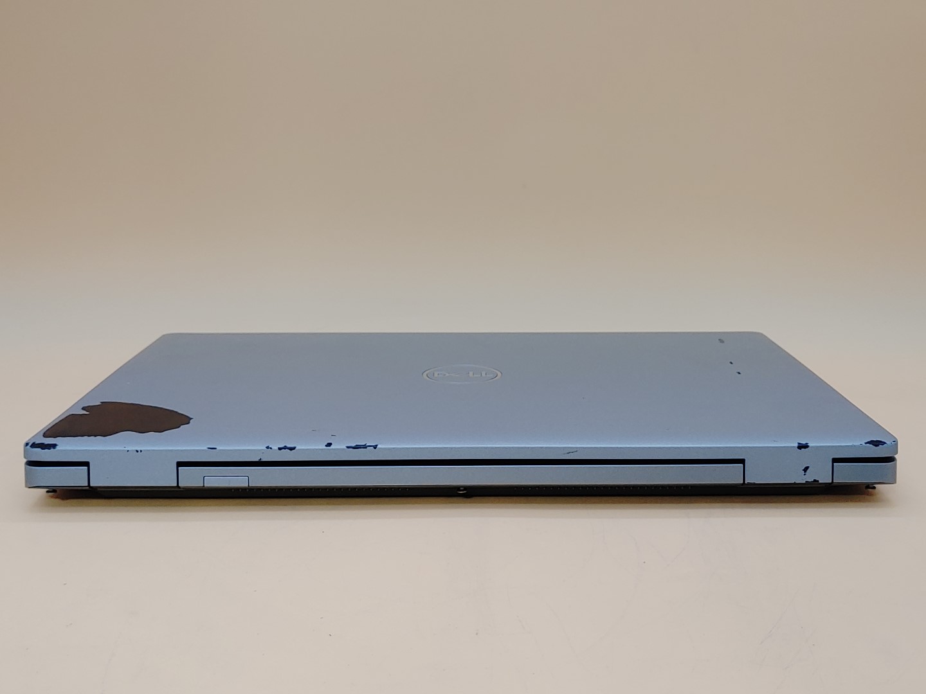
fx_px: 1097
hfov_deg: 45.8
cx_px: 463
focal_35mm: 41
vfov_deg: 35.1
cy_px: 347
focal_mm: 4.36
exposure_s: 1/60
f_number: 1.8
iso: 50
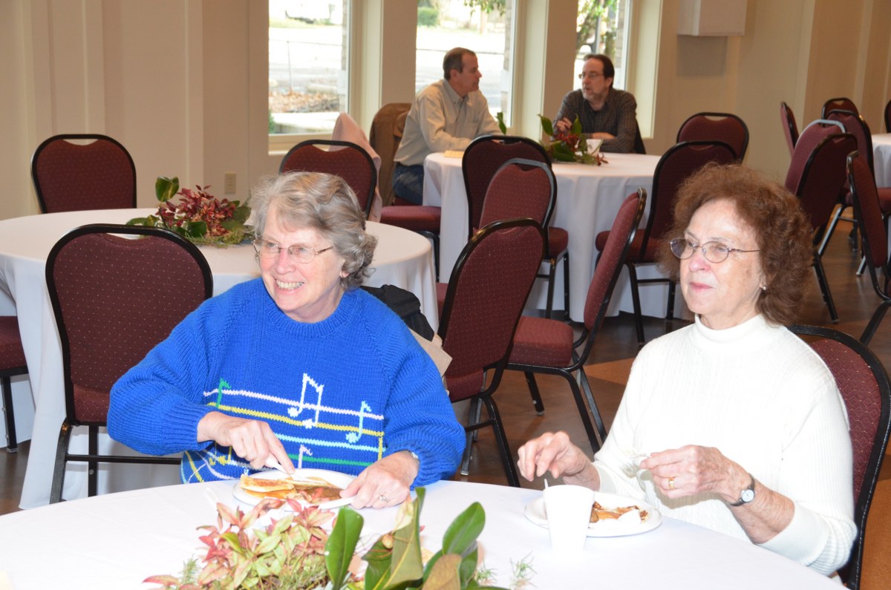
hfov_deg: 30.6
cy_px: 295
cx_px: 446
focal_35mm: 66
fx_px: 1630
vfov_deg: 20.5
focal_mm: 44
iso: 1000
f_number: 7.1
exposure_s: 1/100
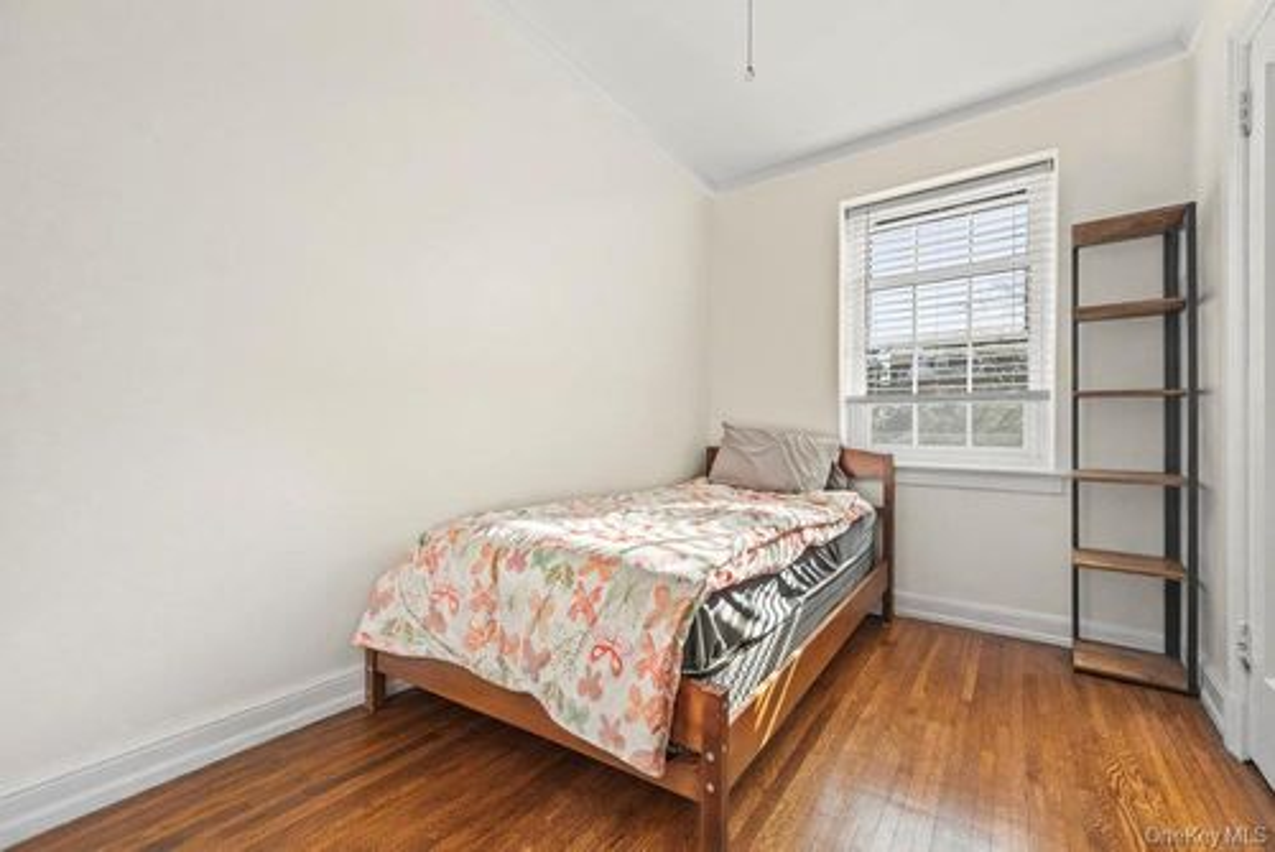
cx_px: 638
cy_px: 426
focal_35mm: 15
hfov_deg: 100.4
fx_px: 532
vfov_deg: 77.4
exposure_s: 1/40
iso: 800
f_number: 8
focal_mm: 15
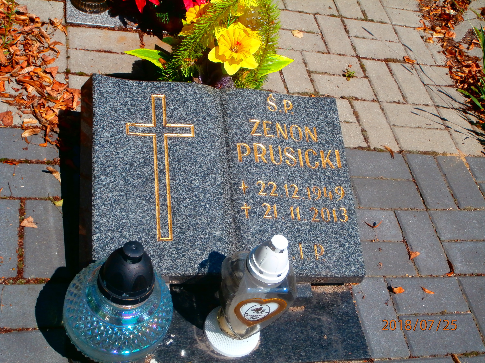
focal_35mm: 47
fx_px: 658
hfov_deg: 40.4
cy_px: 182
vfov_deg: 30.9
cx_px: 242
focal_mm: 8.29
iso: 100
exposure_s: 1/1000
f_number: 4.2
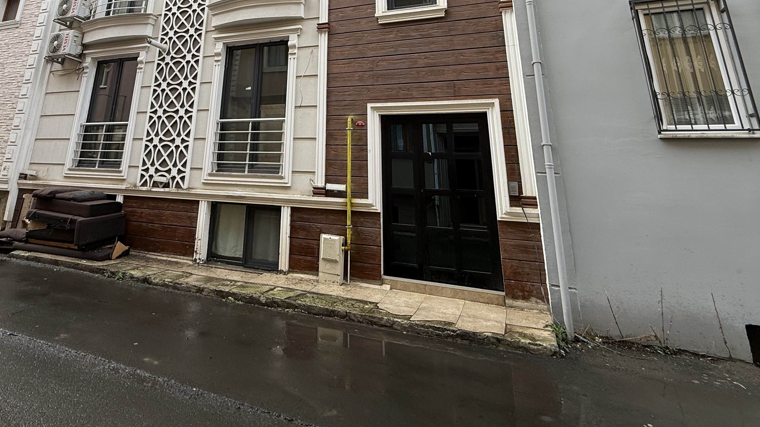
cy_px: 28
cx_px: 318
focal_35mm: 22
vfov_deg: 45.6
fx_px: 443
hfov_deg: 80.6
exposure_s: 1/177
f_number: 2.2
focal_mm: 2.22
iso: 50
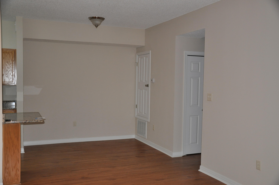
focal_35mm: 38
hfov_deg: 51.3
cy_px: 92
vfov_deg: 35.4
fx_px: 290
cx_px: 140
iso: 800
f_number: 4
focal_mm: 25
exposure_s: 1/60
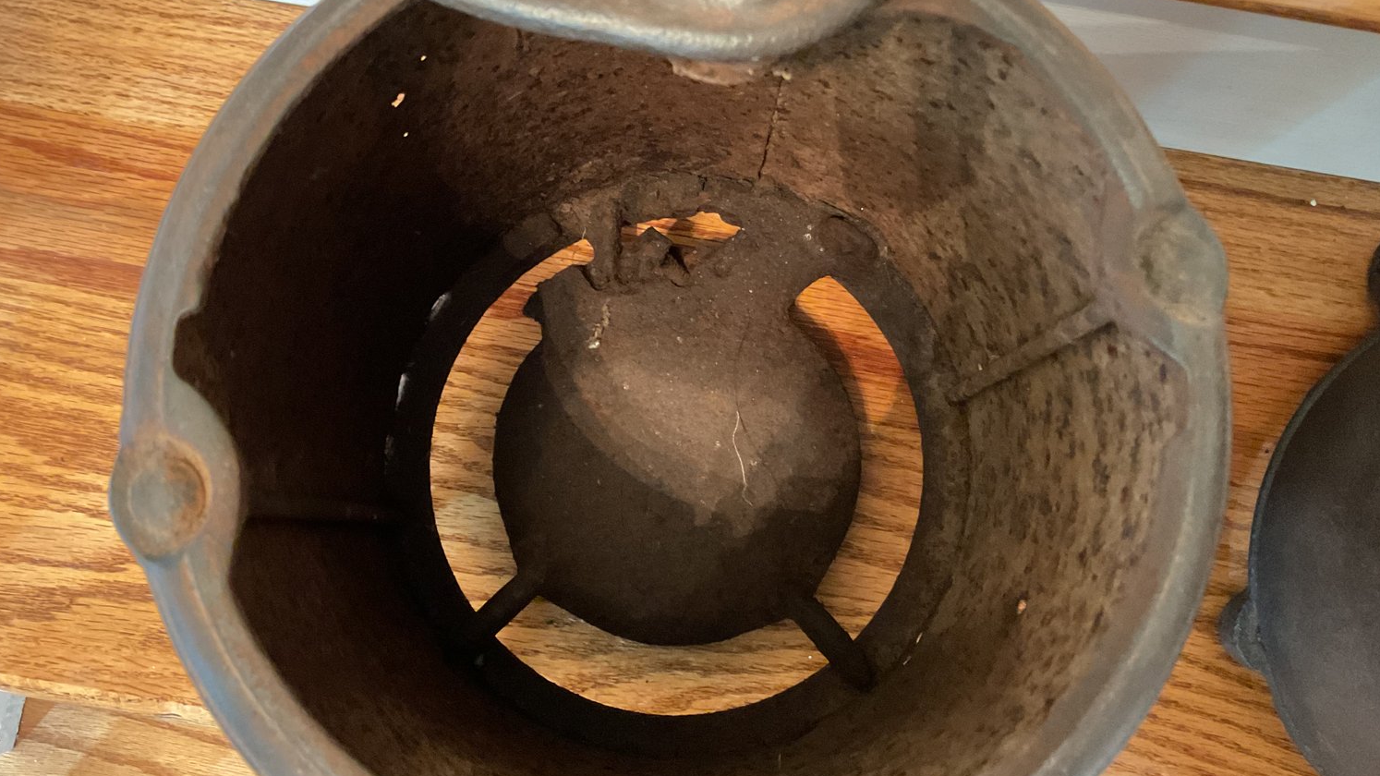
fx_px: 1171
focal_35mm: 32
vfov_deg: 36.7
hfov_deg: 61.0
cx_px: 694
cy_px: 397
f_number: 1.8
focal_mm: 3
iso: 500
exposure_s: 1/24
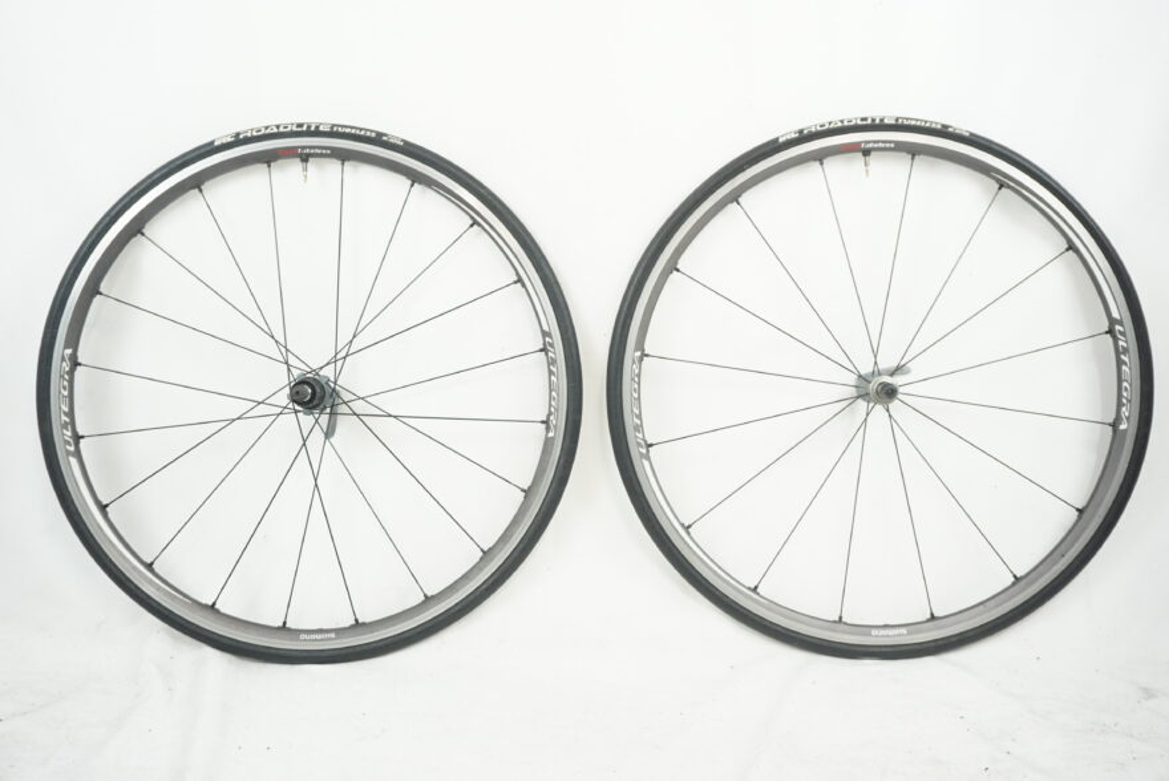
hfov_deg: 55.1
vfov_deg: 38.4
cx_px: 584
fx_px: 1121
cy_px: 390
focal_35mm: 34
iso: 2000
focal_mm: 23
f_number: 5.6
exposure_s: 1/100
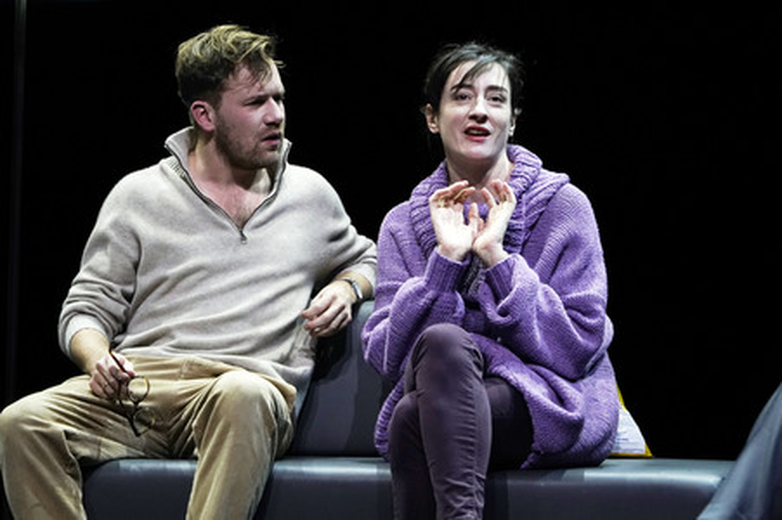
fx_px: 6707
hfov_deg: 6.7
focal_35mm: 309
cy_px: 260
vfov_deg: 4.4
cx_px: 391
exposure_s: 1/160
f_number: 6.3
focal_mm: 309
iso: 4000
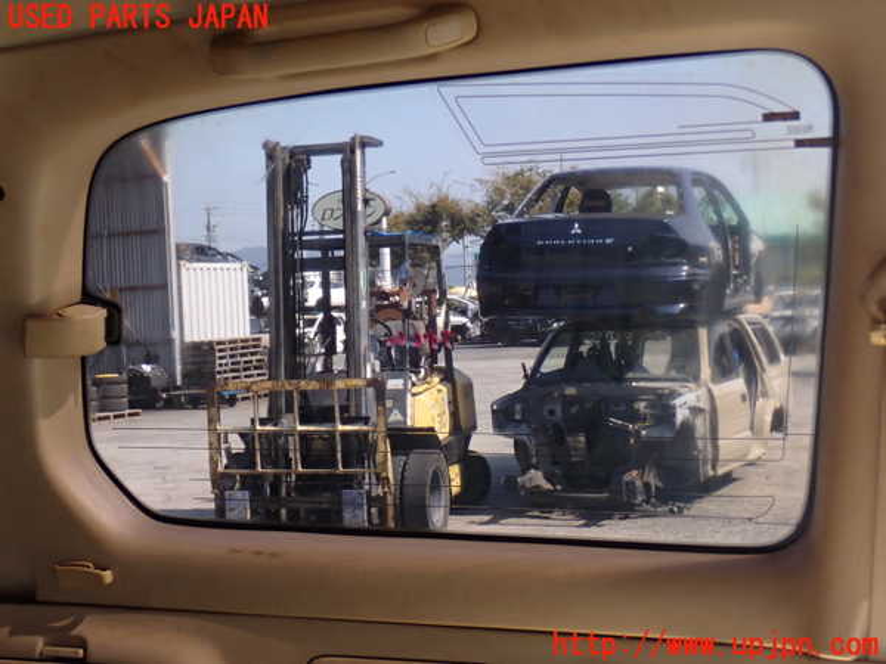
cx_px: 443
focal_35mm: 62
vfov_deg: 23.7
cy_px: 332
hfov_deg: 31.2
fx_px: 1587
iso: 320
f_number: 3.6
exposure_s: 1/60
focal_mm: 11.09
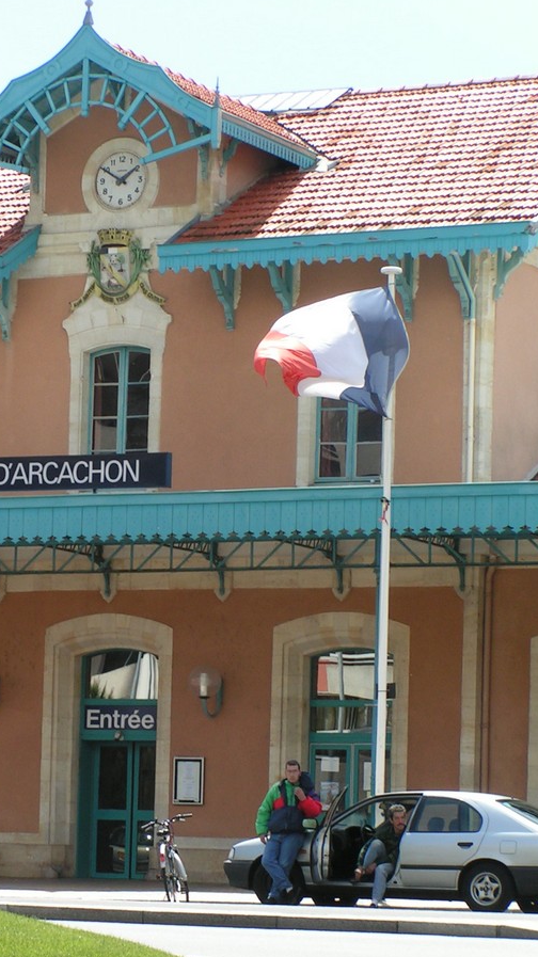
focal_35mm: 140
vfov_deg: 15.3
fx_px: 3554
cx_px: 122
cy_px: 560
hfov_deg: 8.6
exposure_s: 1/250
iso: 50
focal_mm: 16.6
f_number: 5.6
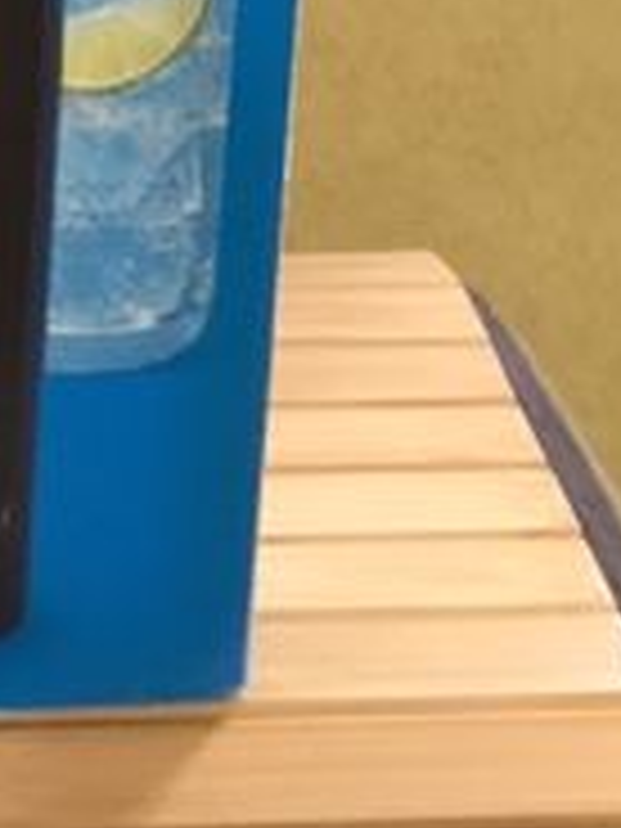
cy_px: -468
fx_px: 2416
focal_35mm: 101
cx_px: -220
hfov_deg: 14.0
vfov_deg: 17.2
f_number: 2.2
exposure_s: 1/17
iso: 400
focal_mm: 4.15
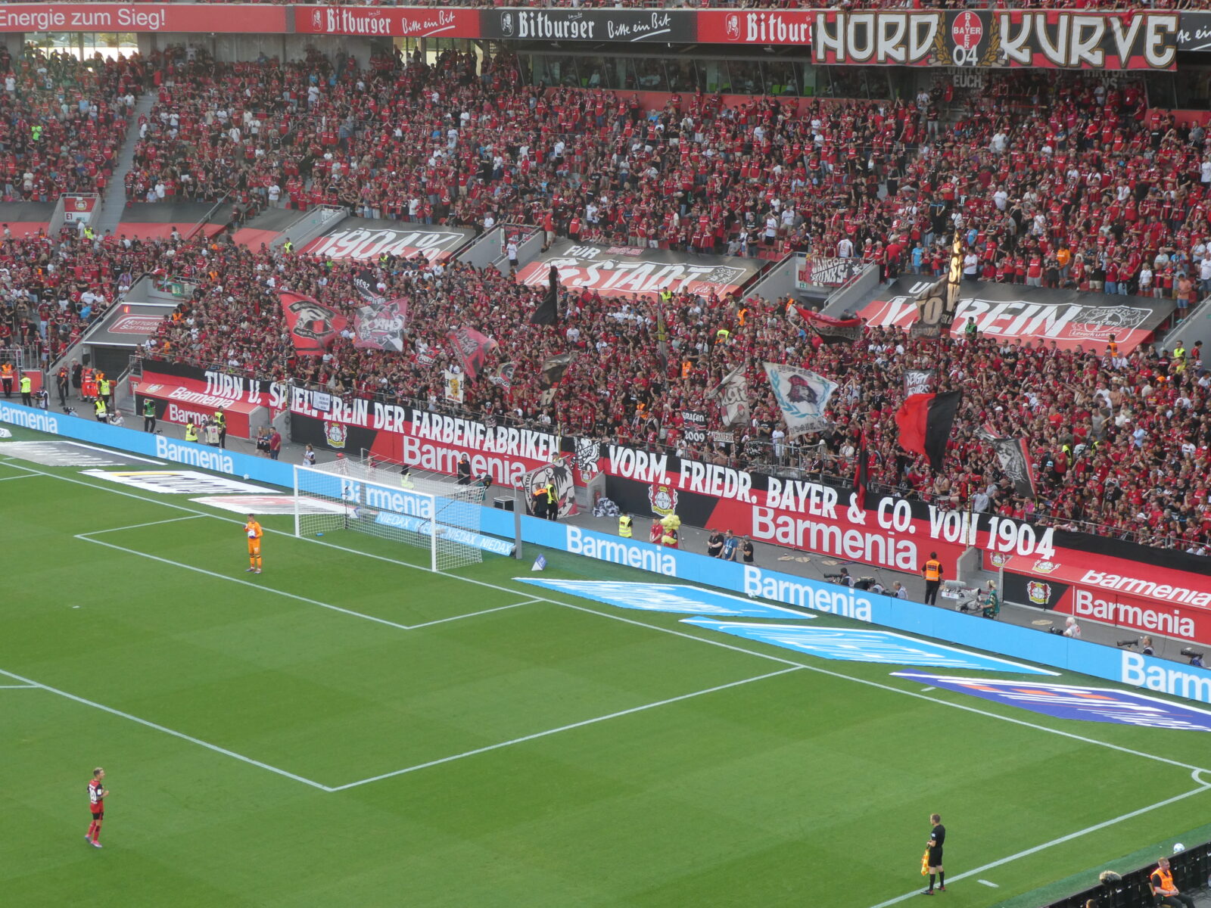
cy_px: 454
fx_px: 2449
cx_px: 606
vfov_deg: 21.0
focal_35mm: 70
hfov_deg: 27.8
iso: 160
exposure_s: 1/80
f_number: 4.5
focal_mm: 12.5
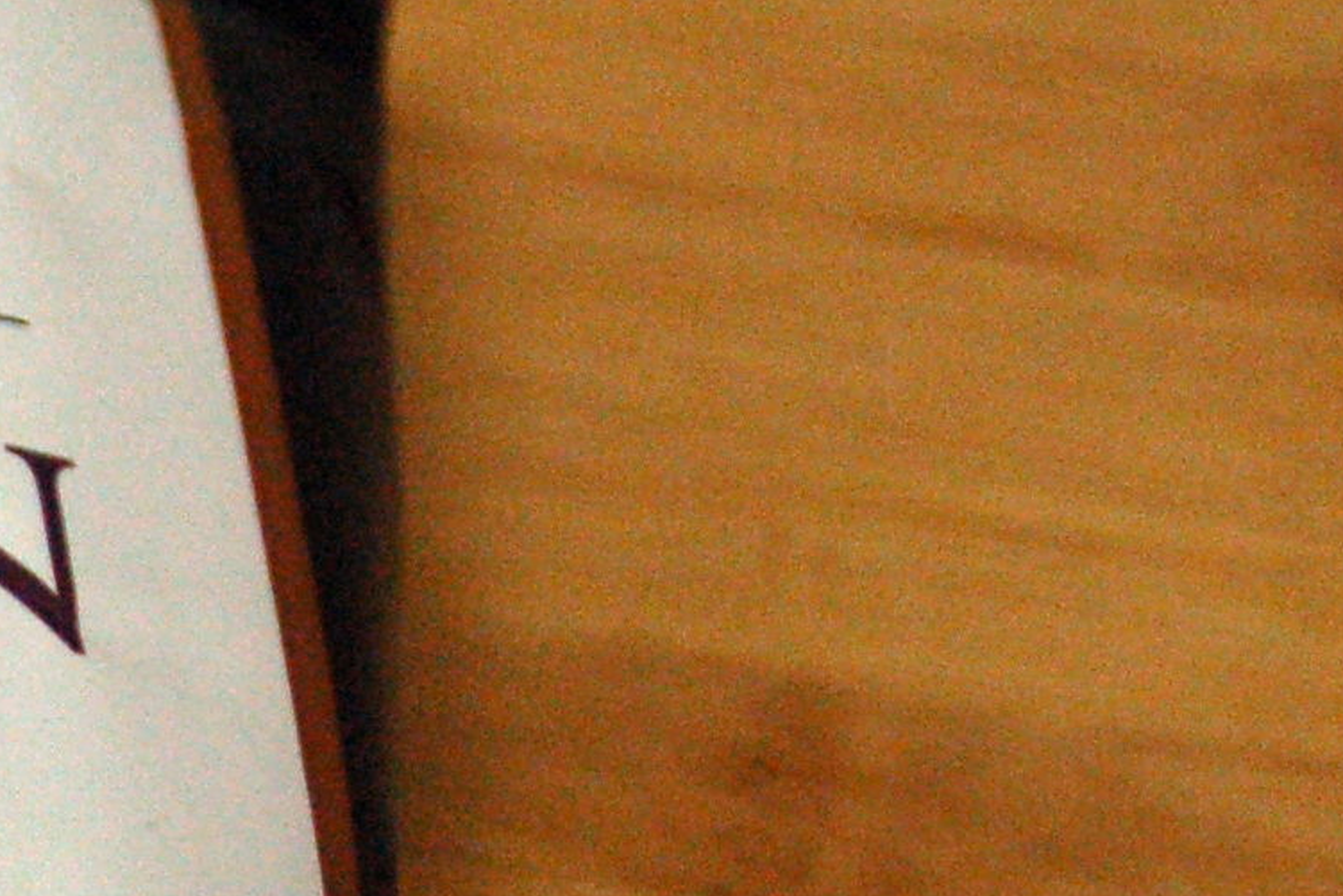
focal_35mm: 210
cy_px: 1186
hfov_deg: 9.4
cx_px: -1009
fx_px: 7835
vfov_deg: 6.5
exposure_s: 1/125
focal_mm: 35
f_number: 4.5
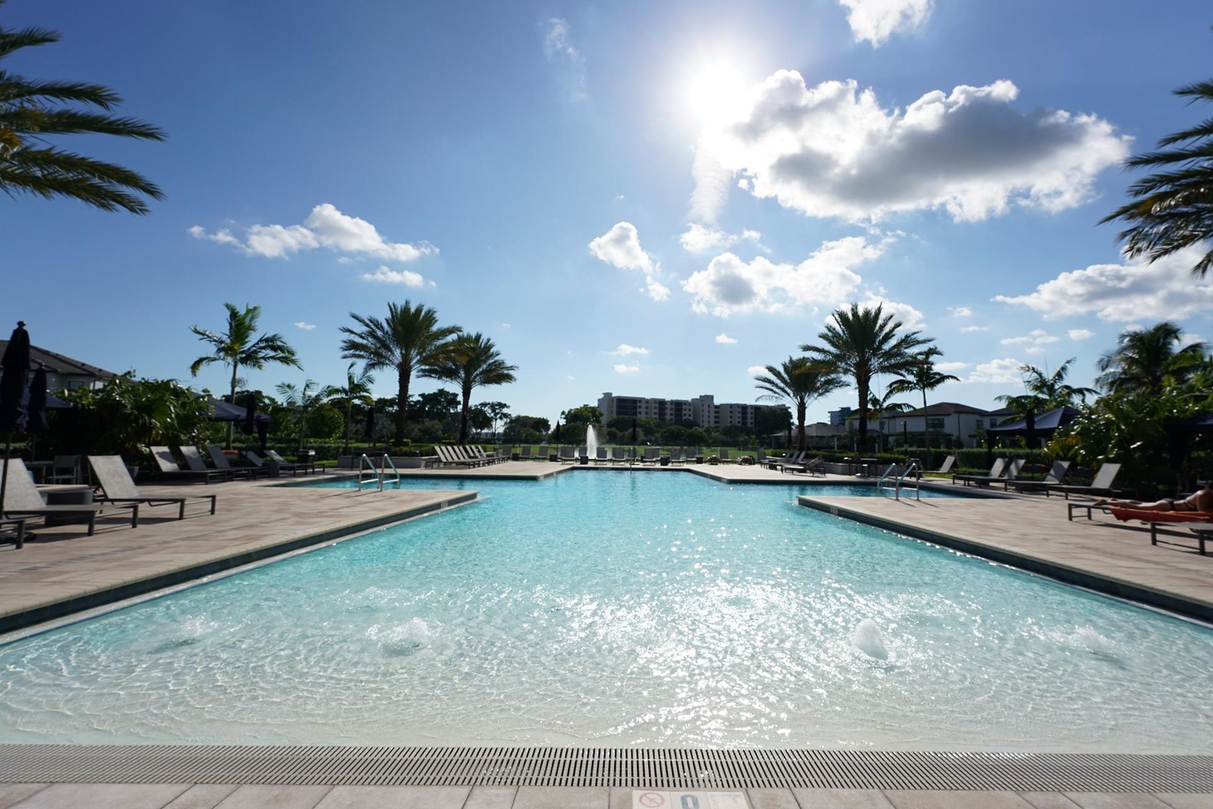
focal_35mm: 15
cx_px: 637
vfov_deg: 77.3
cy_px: 384
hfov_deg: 100.3
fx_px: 505
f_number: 7.1
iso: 640
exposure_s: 1/5000
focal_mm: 14
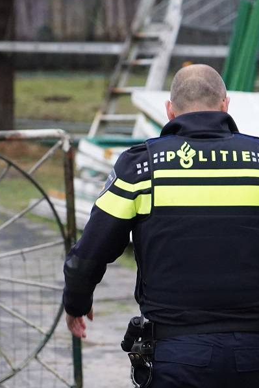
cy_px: 212
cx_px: 126
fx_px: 3634
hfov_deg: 4.1
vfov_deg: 6.1
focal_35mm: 337
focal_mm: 105
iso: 4000
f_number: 4
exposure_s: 1/160
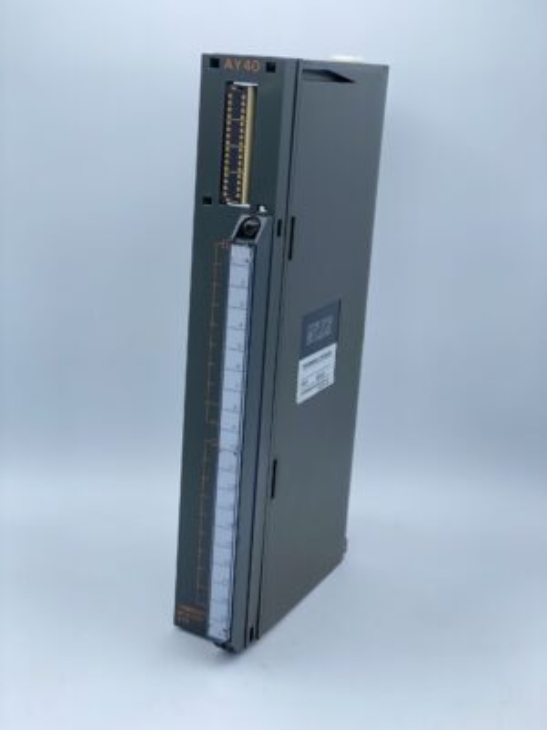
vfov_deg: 36.8
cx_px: 274
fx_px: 1096
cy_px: 365
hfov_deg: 28.0
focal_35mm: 52
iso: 20
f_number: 2
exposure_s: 1/335
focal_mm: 6
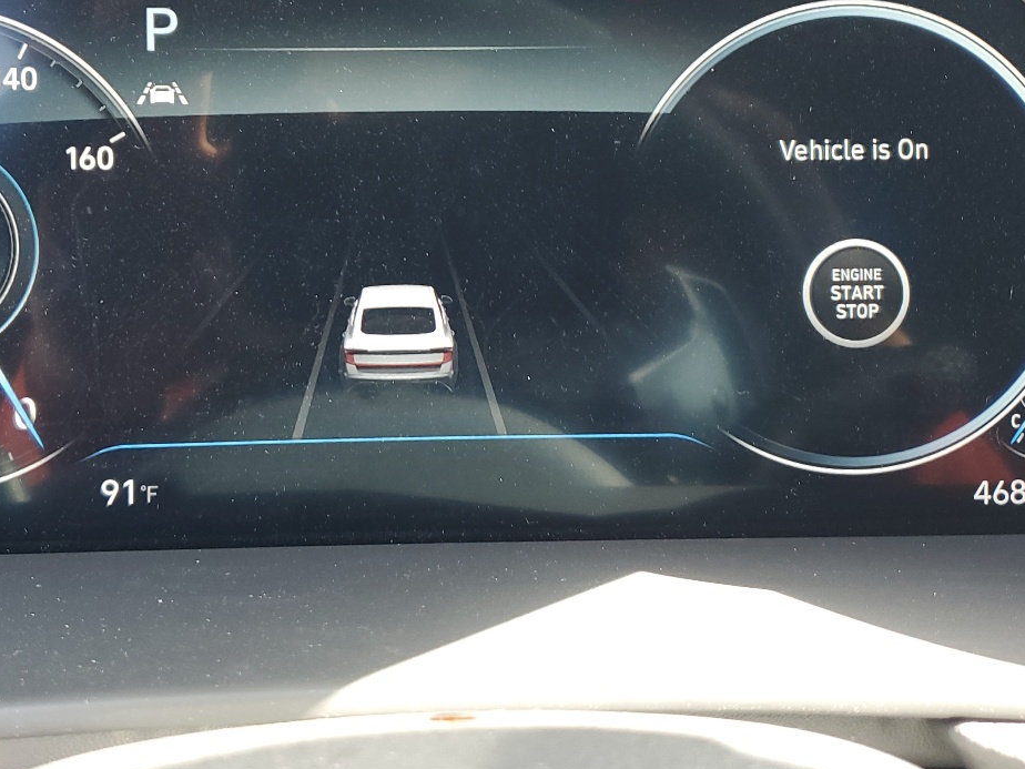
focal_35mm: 45
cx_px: 387
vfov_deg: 31.4
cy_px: 160
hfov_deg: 41.8
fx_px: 1332
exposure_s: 1/60.2
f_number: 1.5
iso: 60
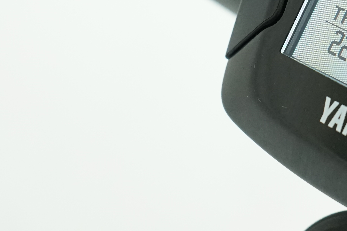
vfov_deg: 10.9
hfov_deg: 16.4
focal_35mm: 125
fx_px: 1205
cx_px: 186
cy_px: -10
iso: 2500
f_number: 5.6
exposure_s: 1/200
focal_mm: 38
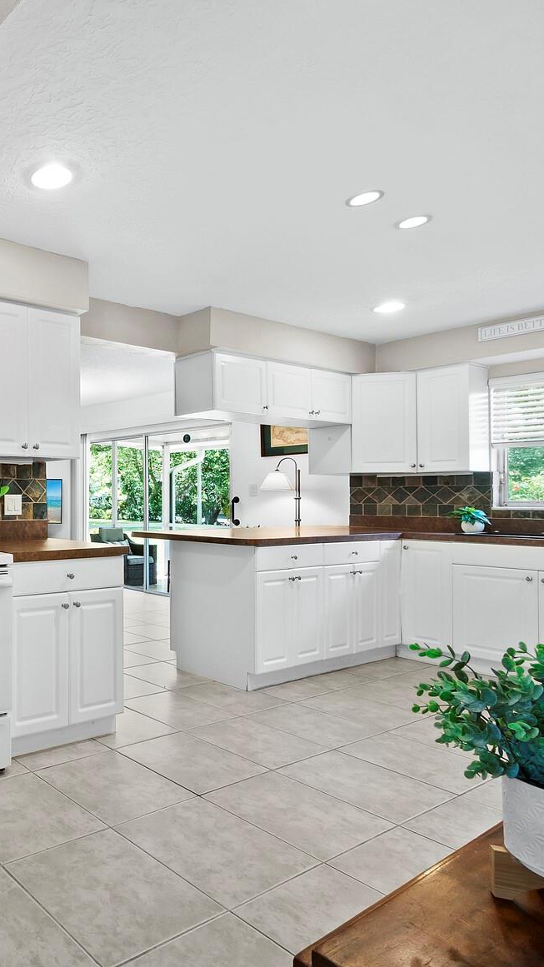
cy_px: 497
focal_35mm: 21
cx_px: -59
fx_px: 539
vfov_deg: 83.8
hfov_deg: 42.0
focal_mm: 7
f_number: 10
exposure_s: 1/1.67
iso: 400
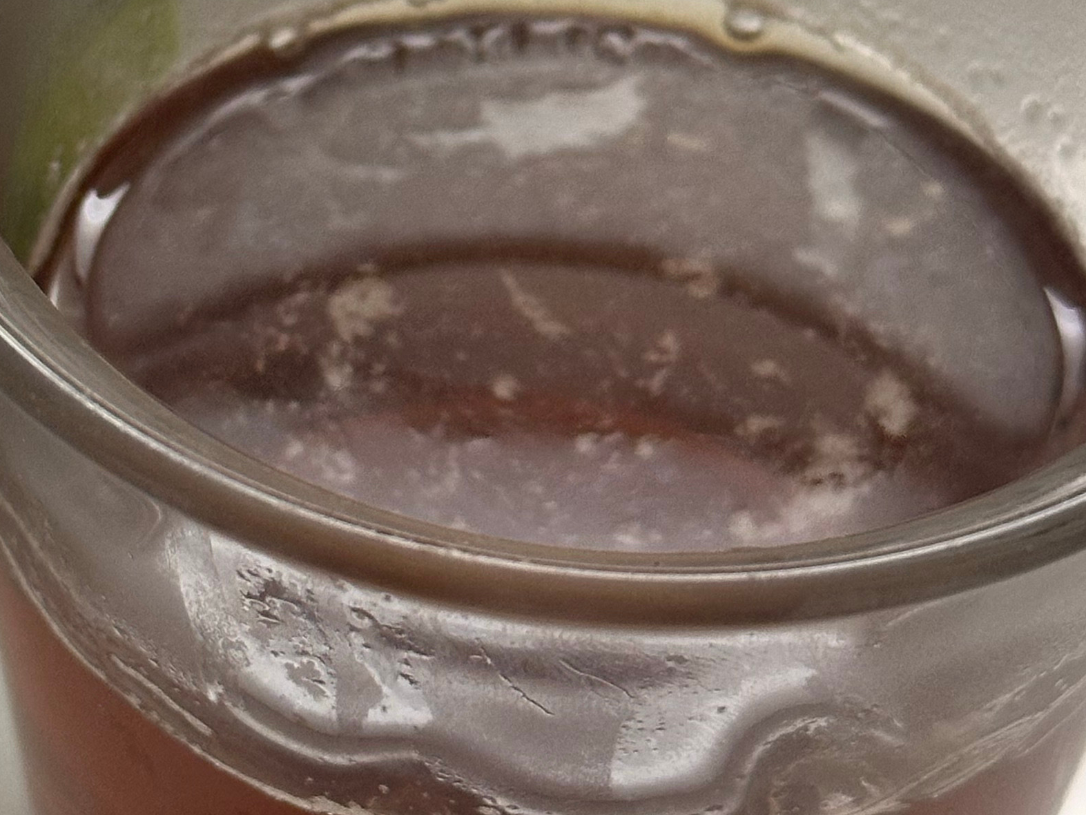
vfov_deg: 12.0
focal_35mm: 123
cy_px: 311
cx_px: 220
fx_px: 3859
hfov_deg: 15.9
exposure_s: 1/50
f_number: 1.78
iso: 250
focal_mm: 6.86
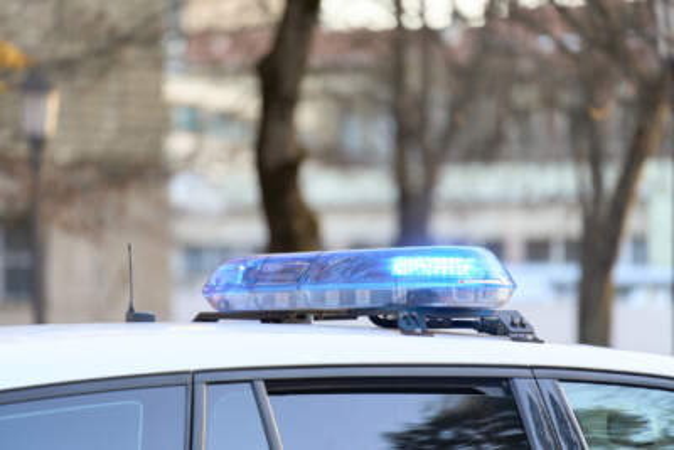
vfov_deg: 7.6
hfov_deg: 11.4
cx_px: 337
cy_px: 225
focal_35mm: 180
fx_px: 3371
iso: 125
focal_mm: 180
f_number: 2.8
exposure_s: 1/125
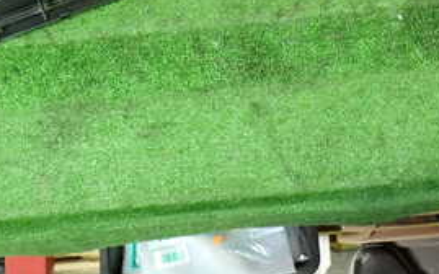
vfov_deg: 17.8
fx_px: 849
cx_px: 207
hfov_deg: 29.0
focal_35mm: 71
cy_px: -20
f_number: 2.3
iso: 640
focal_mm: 5.4
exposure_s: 1/30
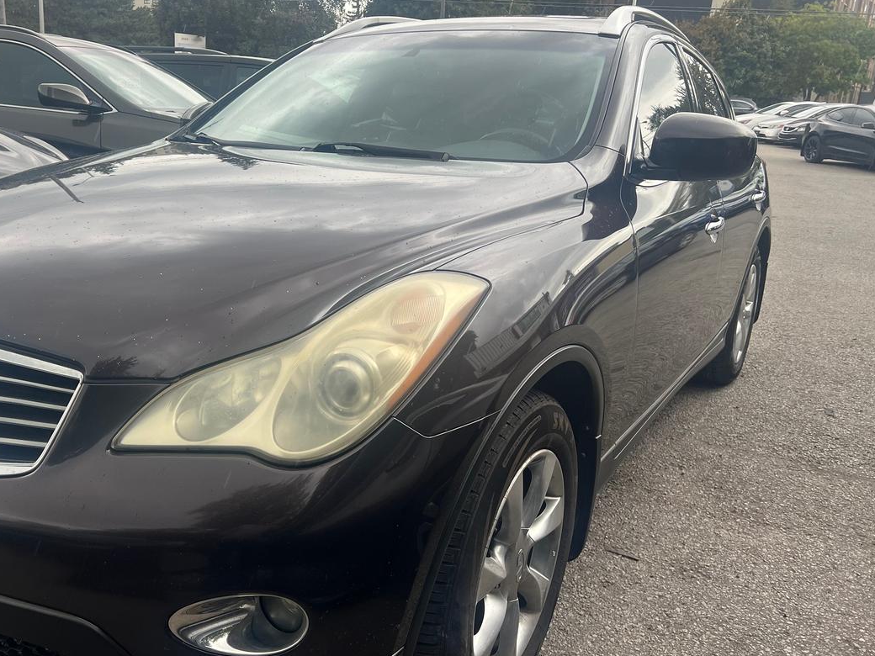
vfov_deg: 44.1
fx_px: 809
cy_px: 347
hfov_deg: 56.3
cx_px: 339
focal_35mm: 32
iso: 50
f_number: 1.5
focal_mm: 5.7
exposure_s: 1/325
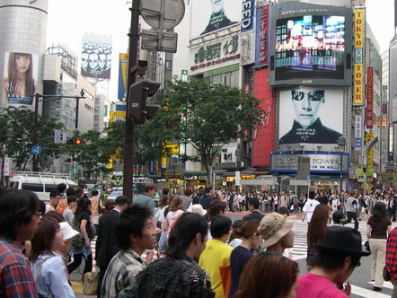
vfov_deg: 26.6
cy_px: 144
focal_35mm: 55
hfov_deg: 34.4
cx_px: 278
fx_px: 631
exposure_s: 1/88.4
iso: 100
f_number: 2.8
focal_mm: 8
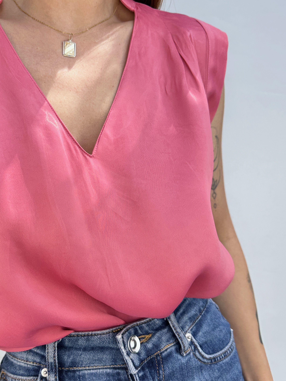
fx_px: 374
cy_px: 202
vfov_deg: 53.9
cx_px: 92
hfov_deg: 41.2
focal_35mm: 34
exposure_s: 1/439
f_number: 1.78
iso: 80
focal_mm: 6.86
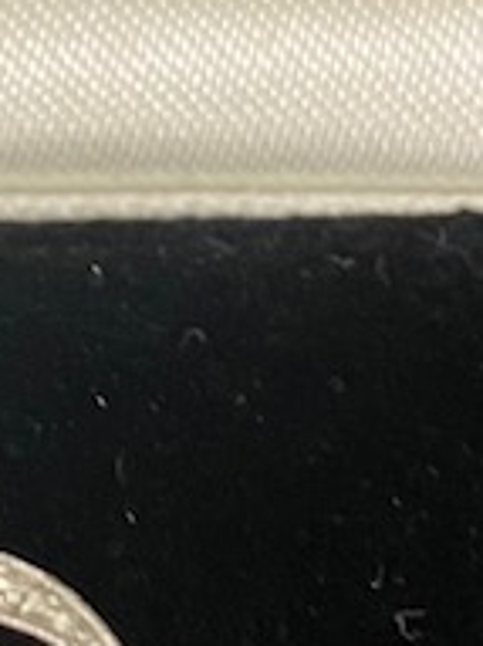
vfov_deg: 21.8
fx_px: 1620
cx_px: -24
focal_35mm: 87
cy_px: 632
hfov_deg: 16.5
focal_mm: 4.25
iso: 125
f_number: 1.8
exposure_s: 1/50
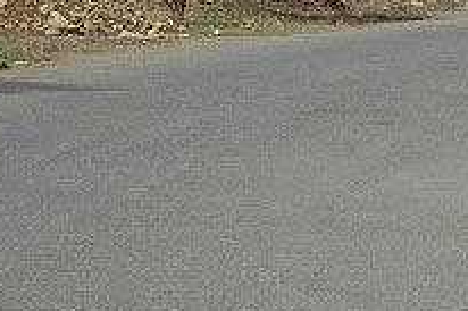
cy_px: -25
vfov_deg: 4.9
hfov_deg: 7.4
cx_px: 300
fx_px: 3637
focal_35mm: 280
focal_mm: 70
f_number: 7.1
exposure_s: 1/640
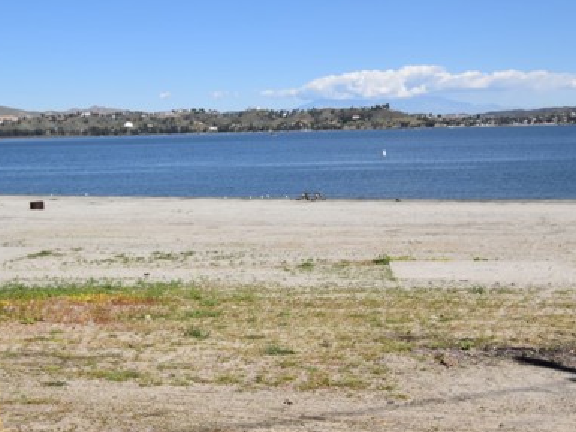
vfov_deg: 30.2
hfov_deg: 39.6
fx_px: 799
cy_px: 183
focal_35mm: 48
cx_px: 290
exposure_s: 1/500
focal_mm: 20
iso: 200
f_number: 11
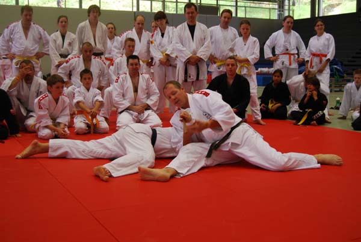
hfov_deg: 42.3
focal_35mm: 46
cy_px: 121
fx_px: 467
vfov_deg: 29.0
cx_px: 180
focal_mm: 31
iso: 200
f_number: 4.5
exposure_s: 1/30
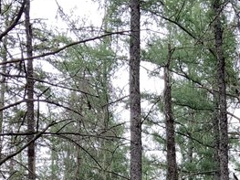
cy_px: 300
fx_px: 686
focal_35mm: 99
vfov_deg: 13.7
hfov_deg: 19.5
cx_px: 218
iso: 32
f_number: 1.8
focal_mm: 4.25
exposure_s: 1/121
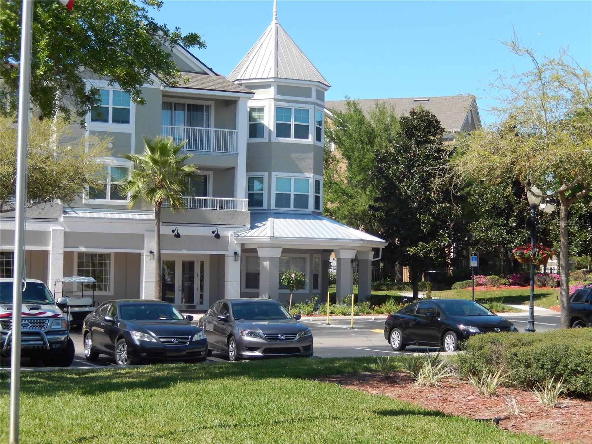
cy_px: 222
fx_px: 1146
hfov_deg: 29.0
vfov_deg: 21.9
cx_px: 296
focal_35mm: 67
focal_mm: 12
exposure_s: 1/500
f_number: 4.8
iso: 125
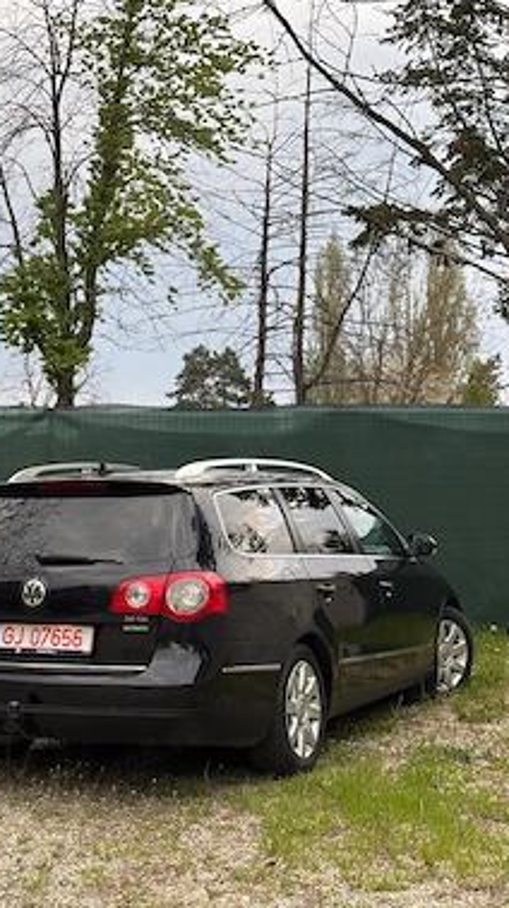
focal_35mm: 60
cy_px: 430
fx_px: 1443
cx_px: 173
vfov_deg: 34.9
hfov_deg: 19.9
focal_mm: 5.96
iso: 32
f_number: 1.6
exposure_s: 1/146
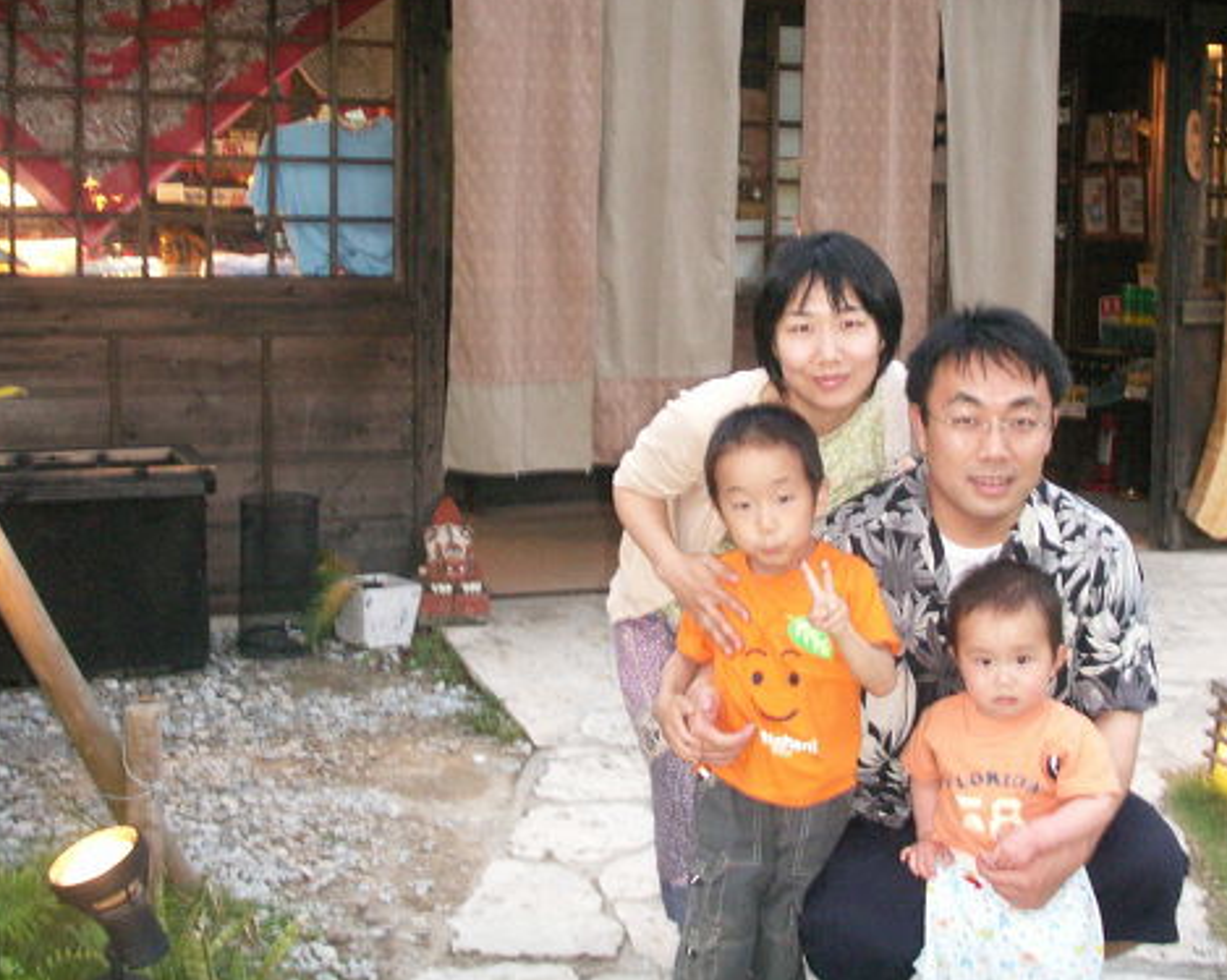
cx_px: 738
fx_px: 1815
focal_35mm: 50
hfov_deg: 37.2
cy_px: 349
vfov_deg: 30.1
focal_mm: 7.7
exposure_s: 1/10
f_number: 3.5
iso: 160
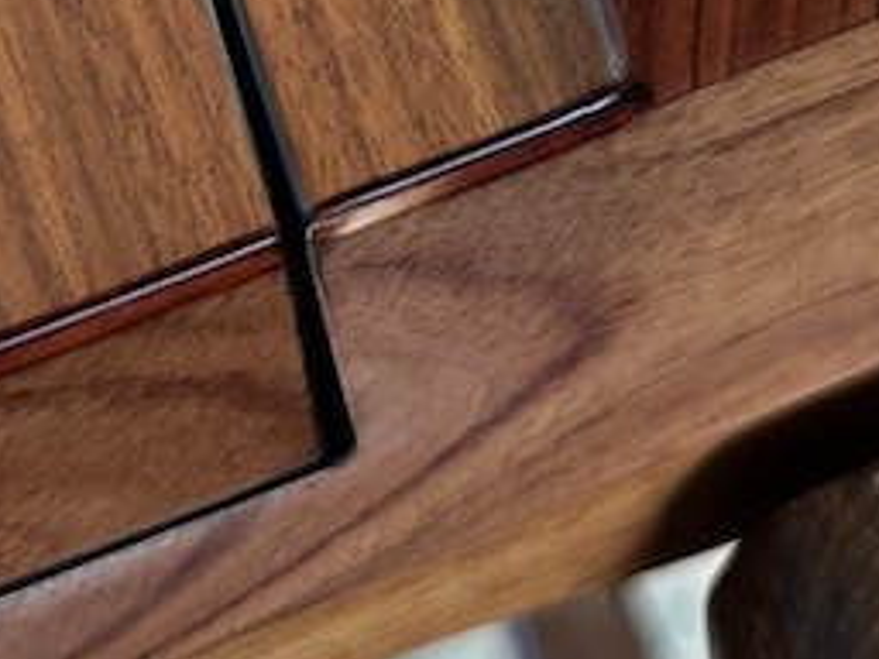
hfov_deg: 16.1
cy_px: -686
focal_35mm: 120
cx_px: 906
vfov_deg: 11.1
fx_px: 3047
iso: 320
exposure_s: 1/60
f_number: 1.78
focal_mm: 6.86
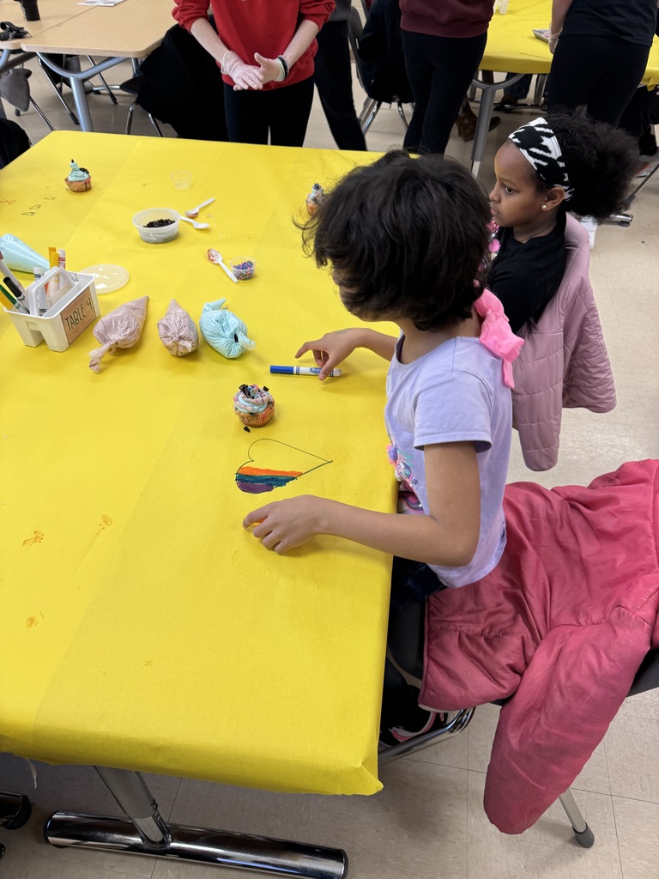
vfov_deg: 71.6
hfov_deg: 56.8
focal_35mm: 24
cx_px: 330
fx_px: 609
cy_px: 440
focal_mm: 6.76
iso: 80
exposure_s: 1/120
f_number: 1.78
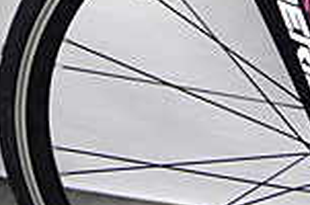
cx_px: -80
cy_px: -117
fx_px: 2002
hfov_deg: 8.7
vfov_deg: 5.8
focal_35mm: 233
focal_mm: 26
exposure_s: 1/60
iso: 320
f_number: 4.5
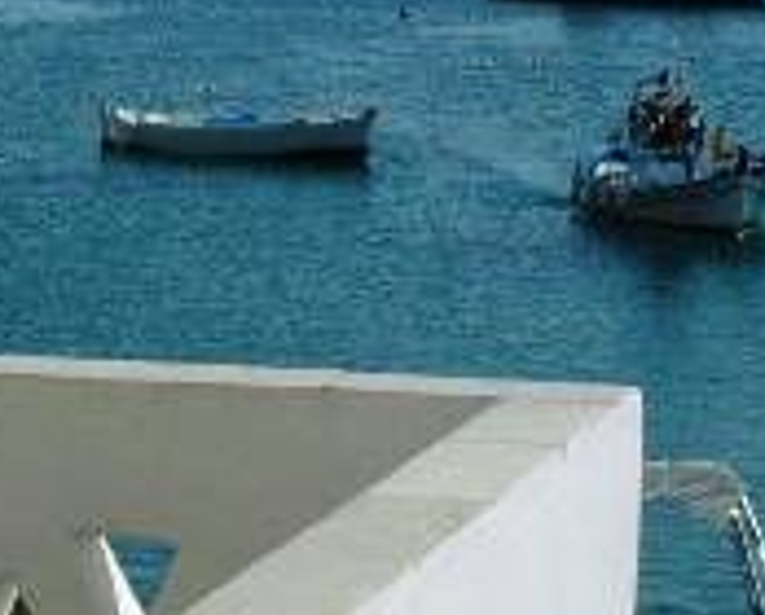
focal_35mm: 181
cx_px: 40
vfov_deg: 8.6
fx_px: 4101
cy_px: 220
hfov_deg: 10.6
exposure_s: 1/1000
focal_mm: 35
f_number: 16
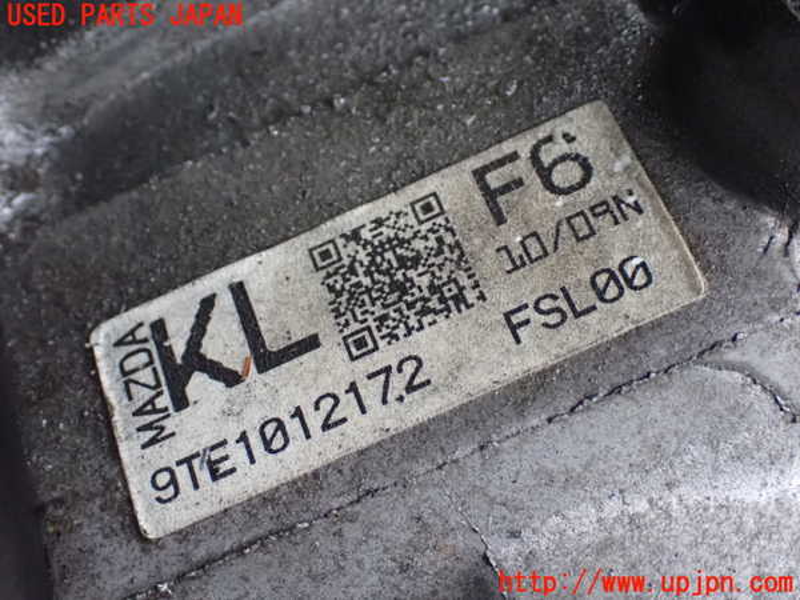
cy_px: 300
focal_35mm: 58
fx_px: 1340
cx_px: 400
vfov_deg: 25.2
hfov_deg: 33.2
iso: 1600
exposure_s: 1/50
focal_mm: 10.35
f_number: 3.5
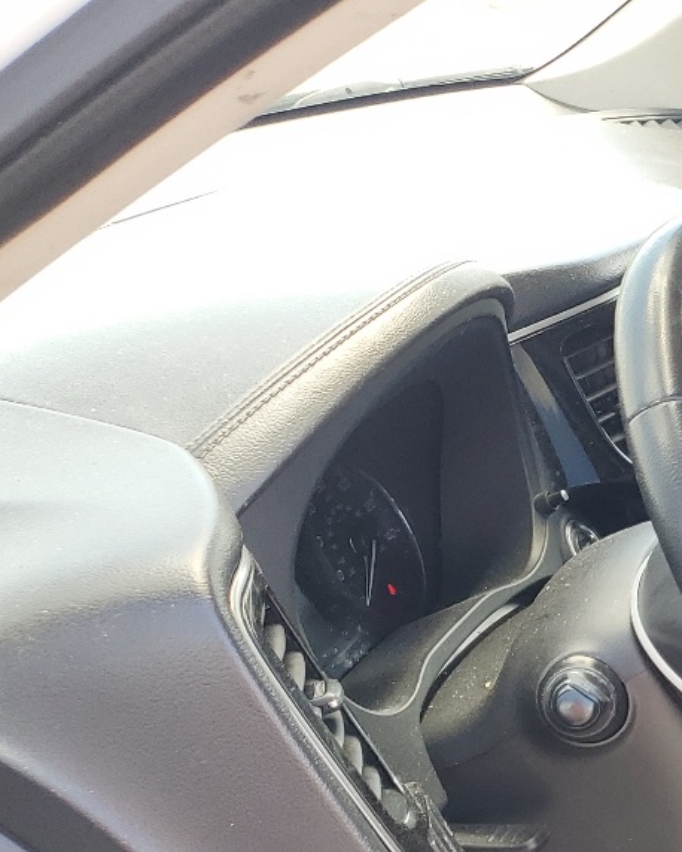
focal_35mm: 71
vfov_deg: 25.2
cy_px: 886
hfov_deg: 18.0
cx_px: 1160
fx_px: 1790
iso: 50
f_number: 1.5
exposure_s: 1/147
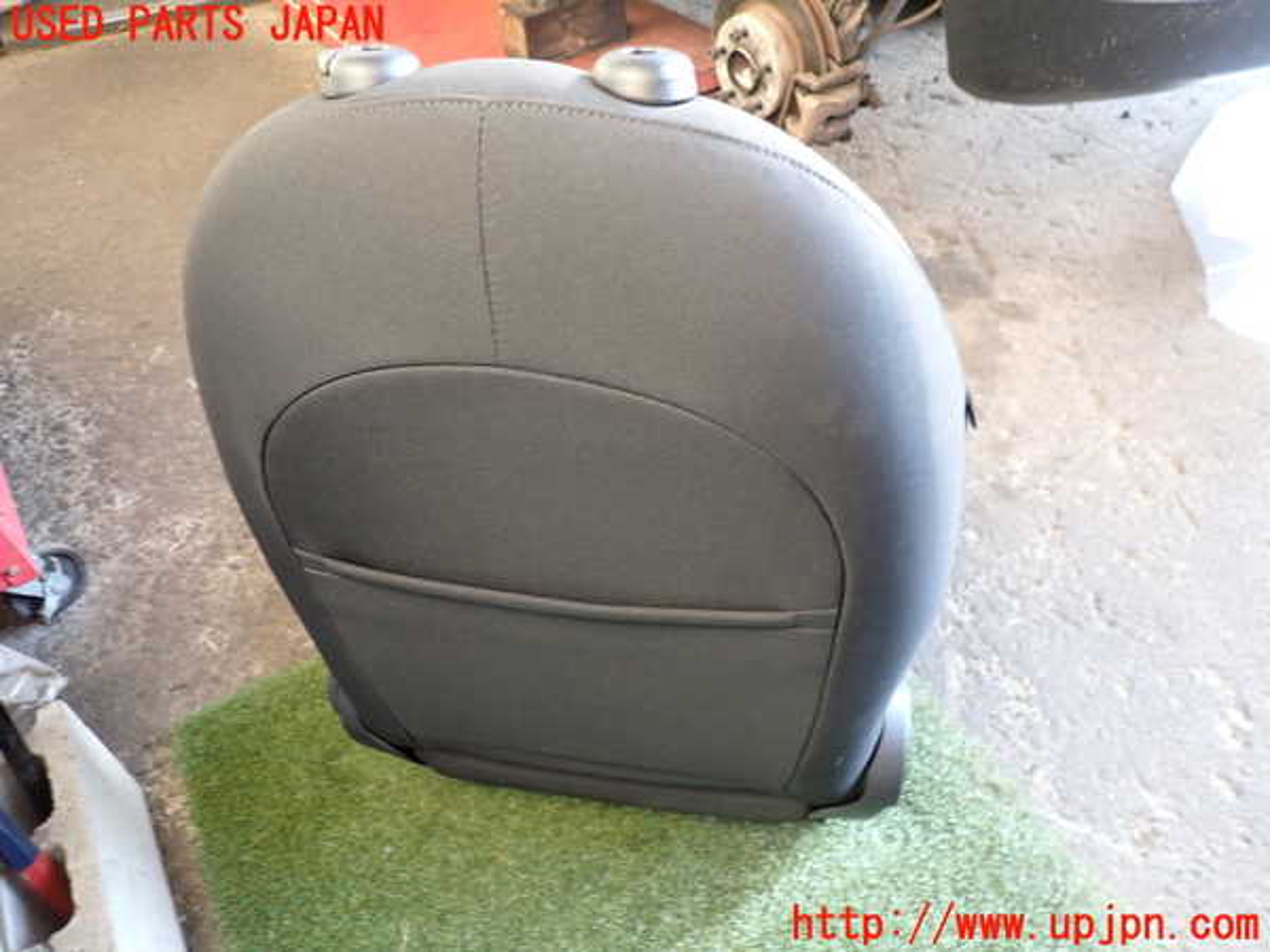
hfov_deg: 69.4
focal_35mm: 25
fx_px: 917
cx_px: 635
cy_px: 476
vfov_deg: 54.9
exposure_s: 1/30
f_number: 2
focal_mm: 4.5
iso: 200
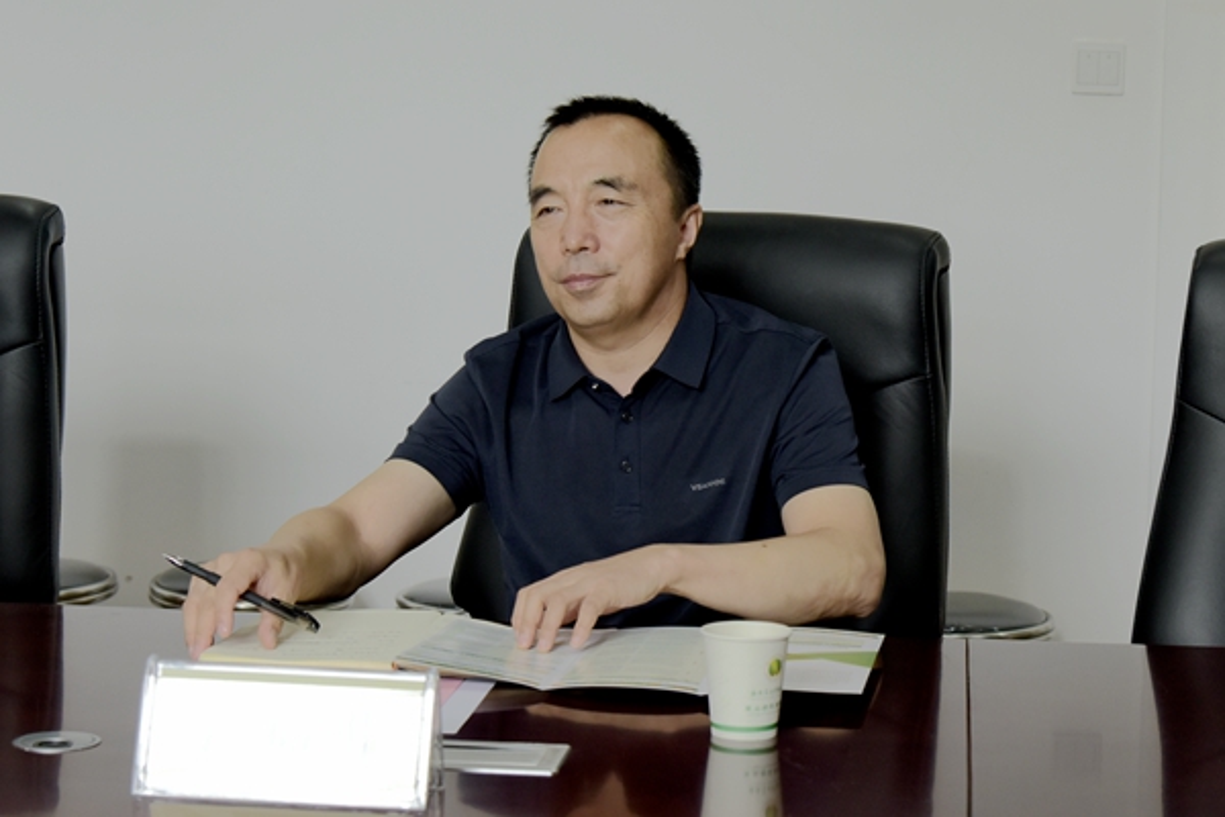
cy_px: 408
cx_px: 612
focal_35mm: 55
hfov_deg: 36.2
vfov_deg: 24.6
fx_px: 1871
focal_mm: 55
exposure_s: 1/180
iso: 800
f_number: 6.7
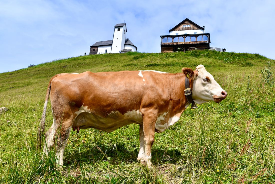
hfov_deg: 53.1
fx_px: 275
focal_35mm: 36
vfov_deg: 36.9
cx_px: 138
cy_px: 92
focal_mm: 24
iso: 140
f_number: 8
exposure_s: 1/250
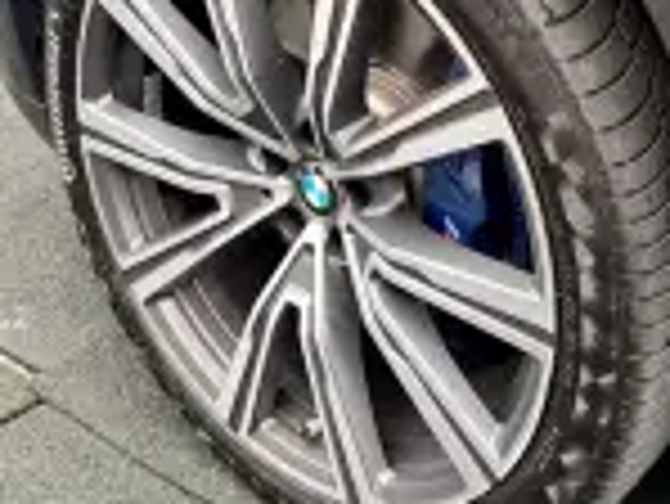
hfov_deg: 32.7
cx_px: 486
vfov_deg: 24.1
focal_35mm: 58
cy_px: 0
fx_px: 1124
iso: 320
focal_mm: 6.76
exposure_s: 1/60
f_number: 1.78
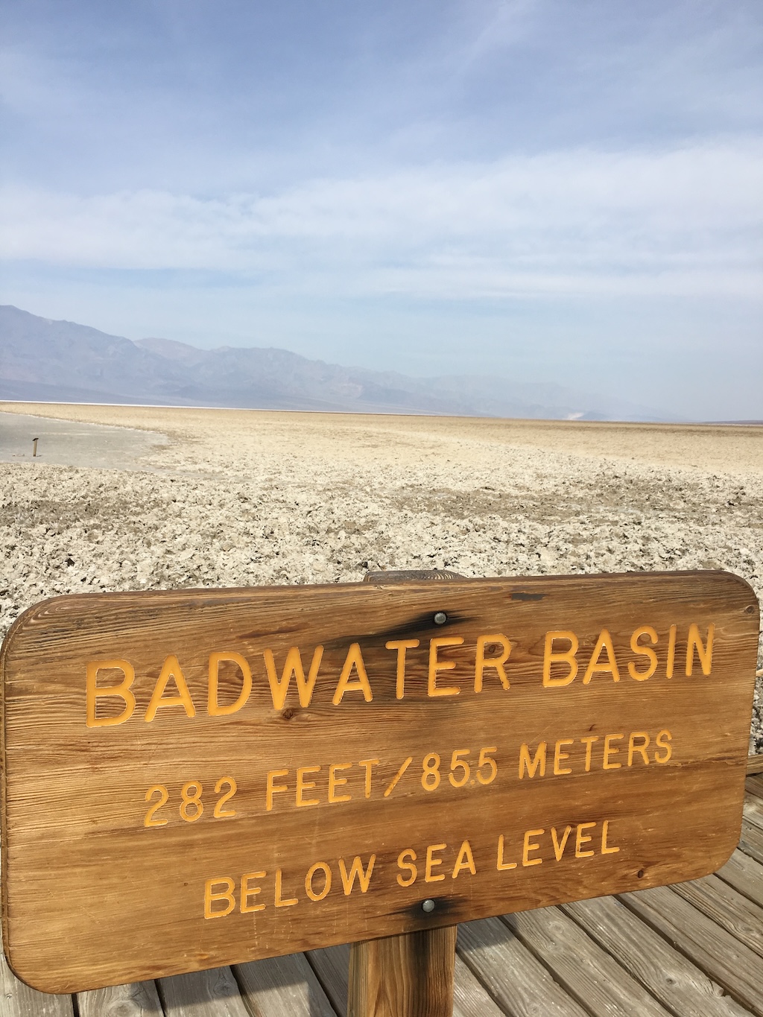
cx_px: 382
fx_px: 852
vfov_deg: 61.7
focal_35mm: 29
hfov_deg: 48.2
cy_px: 508
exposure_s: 1/2564
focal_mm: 4.15
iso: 25
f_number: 2.2
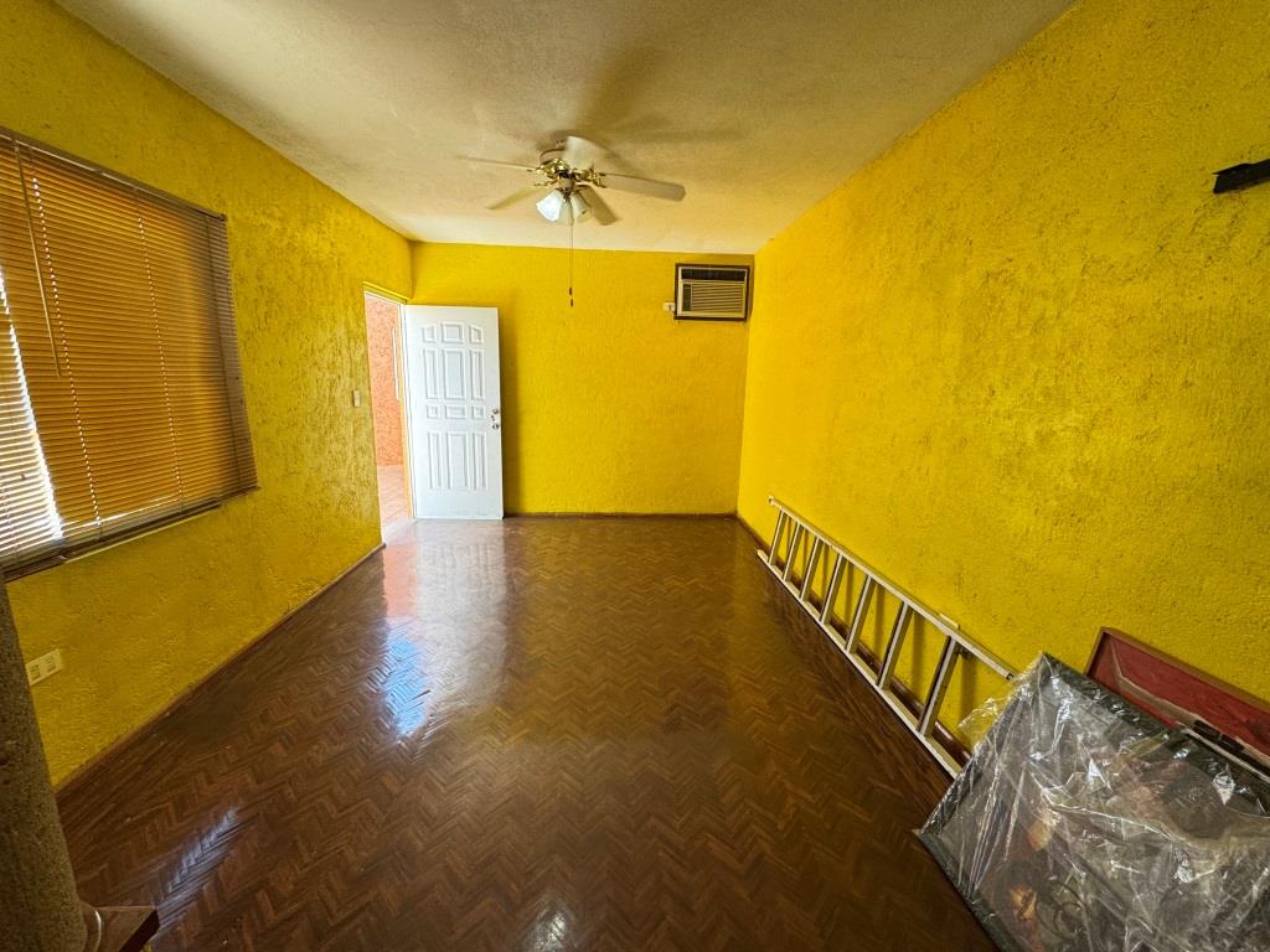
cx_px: 635
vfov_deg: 85.7
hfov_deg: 102.1
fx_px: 514
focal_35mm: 14
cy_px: 476
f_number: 2.2
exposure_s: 1/120
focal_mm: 2.22
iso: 125
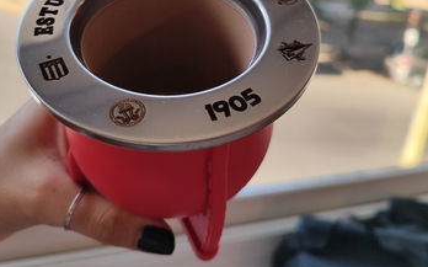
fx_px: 455
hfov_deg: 50.3
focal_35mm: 39
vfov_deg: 31.3
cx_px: 183
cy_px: 30
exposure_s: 1/100
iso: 182
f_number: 1.89
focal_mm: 5.89
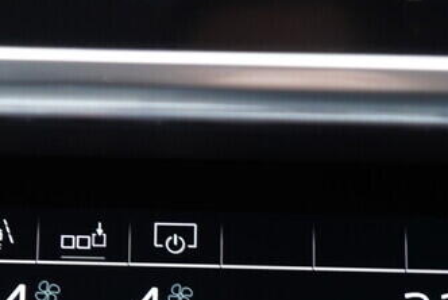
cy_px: 457
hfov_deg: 18.2
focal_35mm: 111
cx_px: 63
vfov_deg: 11.8
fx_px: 1383
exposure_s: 1/40
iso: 400
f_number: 2.8
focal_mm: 24
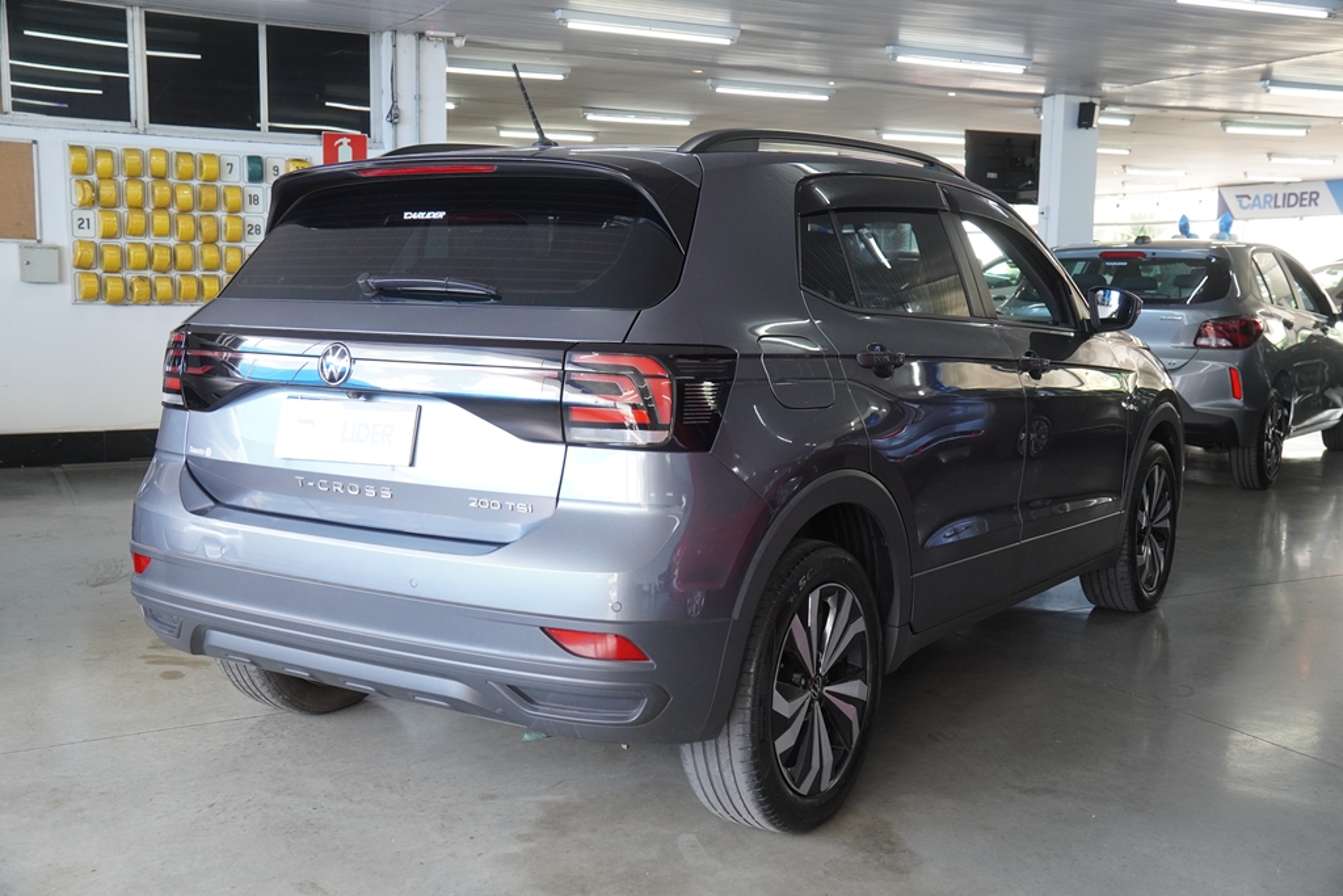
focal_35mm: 39
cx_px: 672
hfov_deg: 49.5
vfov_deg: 34.2
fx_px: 1455
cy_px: 448
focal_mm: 26
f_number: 4
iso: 800
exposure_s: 1/160
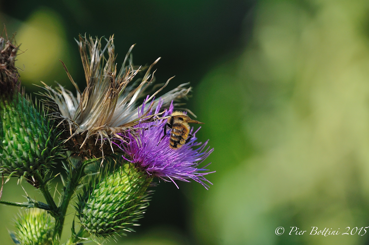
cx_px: 184
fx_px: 4607
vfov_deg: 3.0
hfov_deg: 4.6
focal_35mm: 450
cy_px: 122
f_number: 8
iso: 250
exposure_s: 1/250
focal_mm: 300
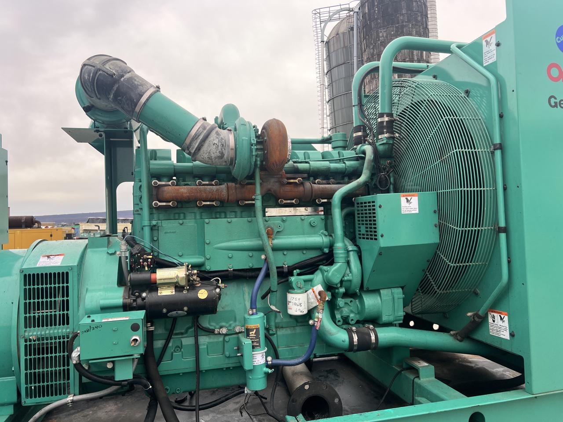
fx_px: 423
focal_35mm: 26
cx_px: 282
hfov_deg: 67.3
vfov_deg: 53.1
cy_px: 211
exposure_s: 1/342
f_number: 1.5
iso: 50
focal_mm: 5.7
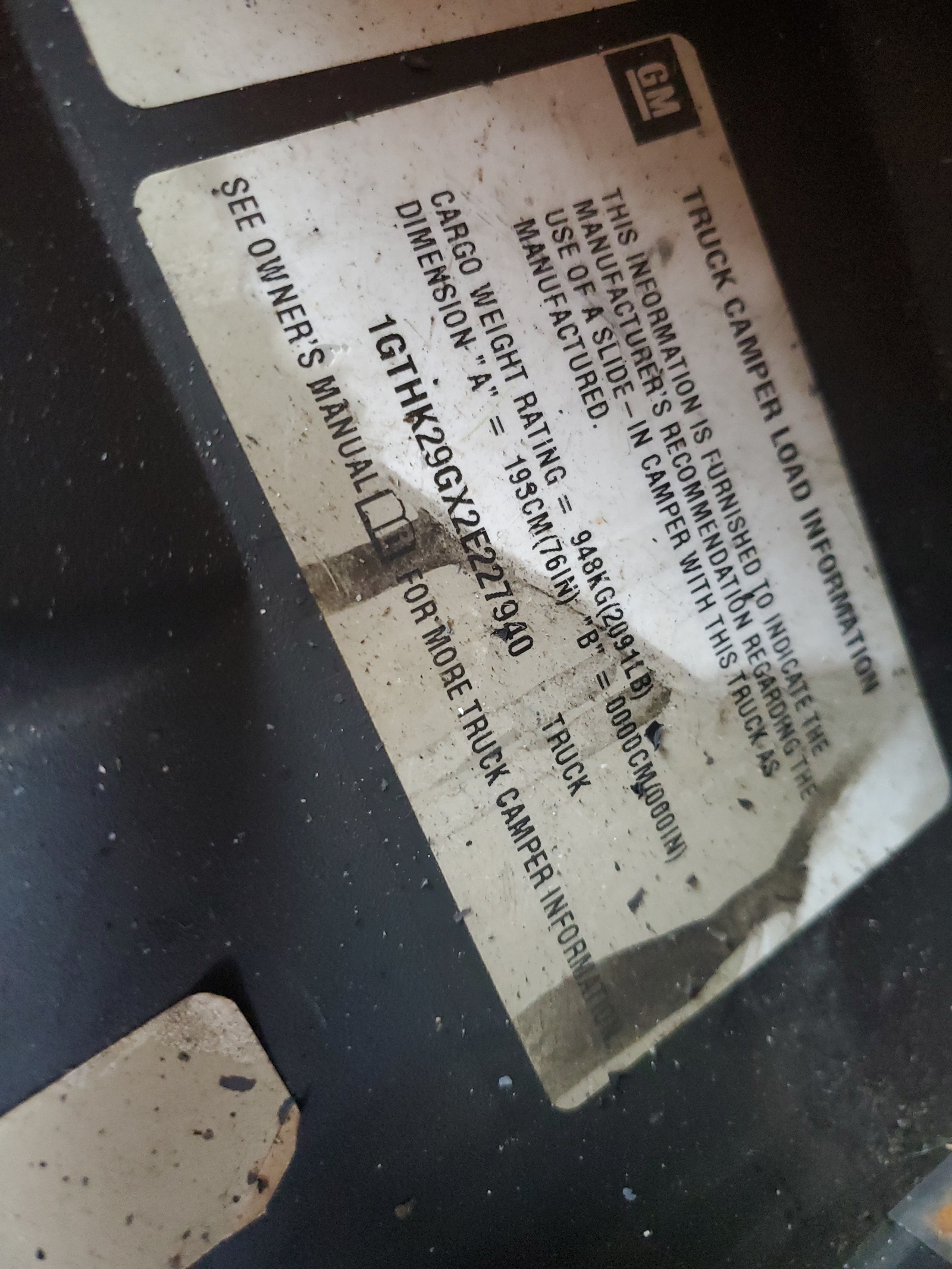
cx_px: 476
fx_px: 953
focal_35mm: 26
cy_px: 634
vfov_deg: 67.3
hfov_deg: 53.1
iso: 353
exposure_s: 1/60.2
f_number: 1.5
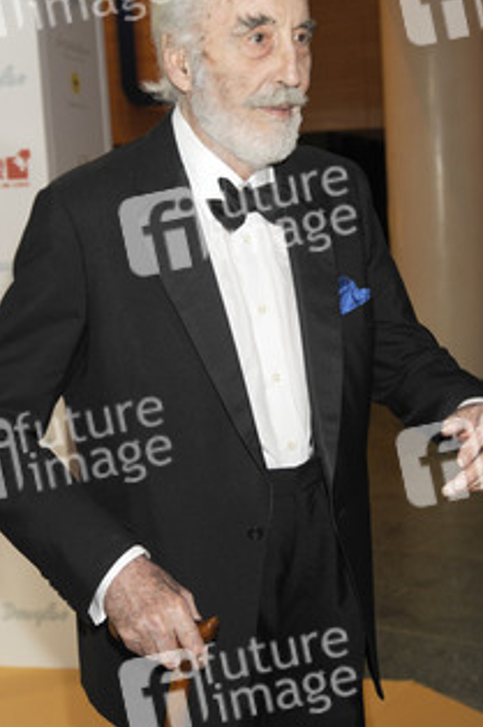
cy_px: 337
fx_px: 1232
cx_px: 305
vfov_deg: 32.9
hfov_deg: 22.1
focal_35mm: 61
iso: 1000
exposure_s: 1/100
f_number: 5
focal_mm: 48
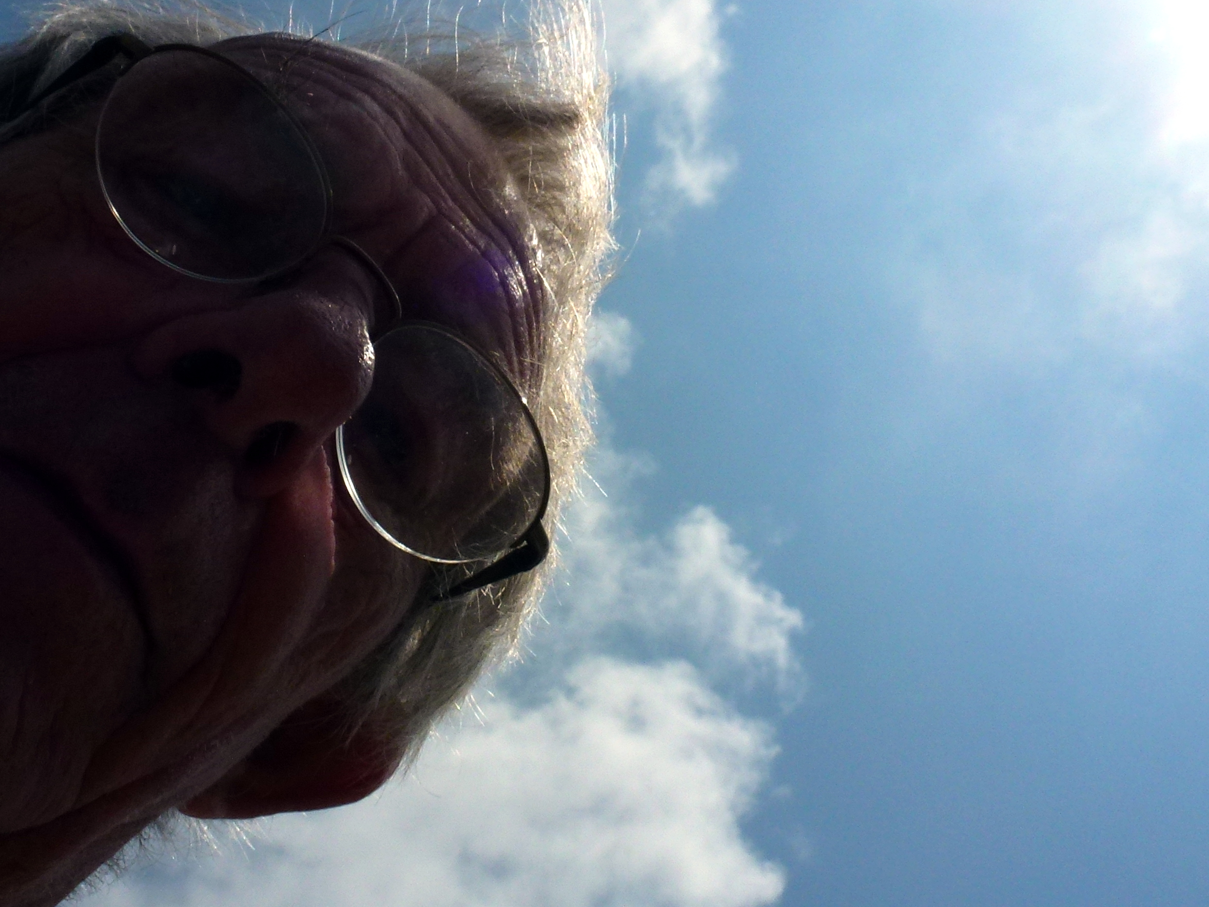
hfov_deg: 41.8
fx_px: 1537
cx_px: 317
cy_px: 374
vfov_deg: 32.8
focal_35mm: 44
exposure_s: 1/2000
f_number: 5.6
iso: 100
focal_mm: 4.3
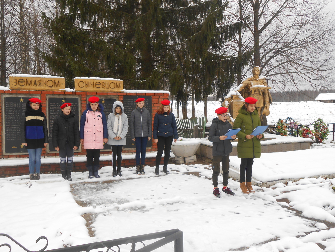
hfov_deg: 54.0
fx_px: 329
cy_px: 126
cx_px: 168
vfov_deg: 41.8
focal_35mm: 34
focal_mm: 6
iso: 80
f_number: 3.9
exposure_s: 1/100
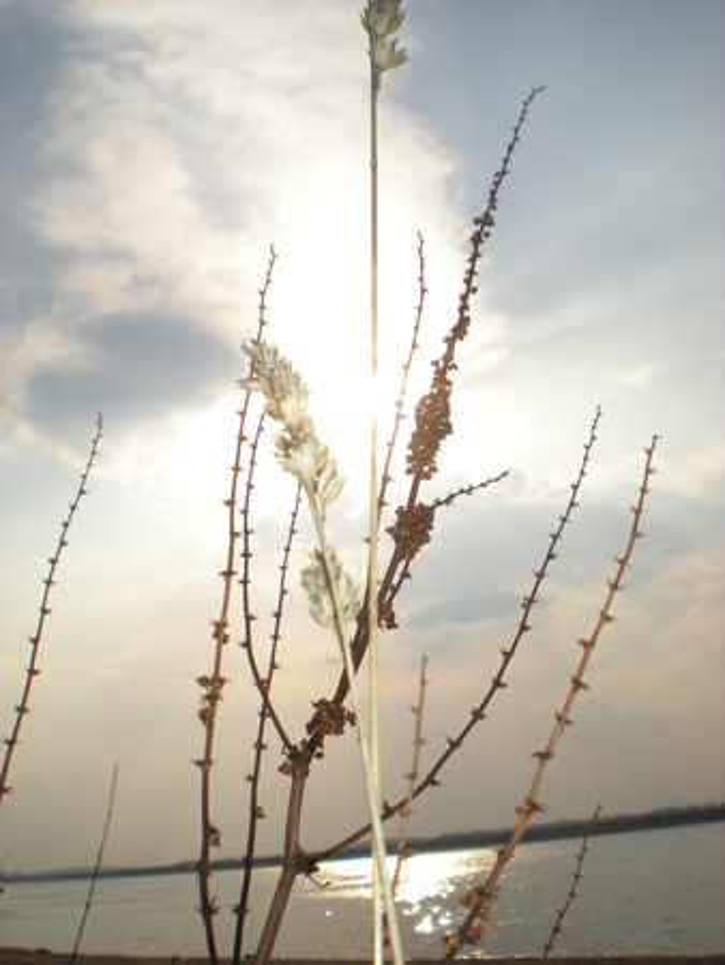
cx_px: 362
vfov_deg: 49.0
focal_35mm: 38
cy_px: 482
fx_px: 1060
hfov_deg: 37.8
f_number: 4.6
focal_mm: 6.3
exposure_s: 1/1000
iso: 64
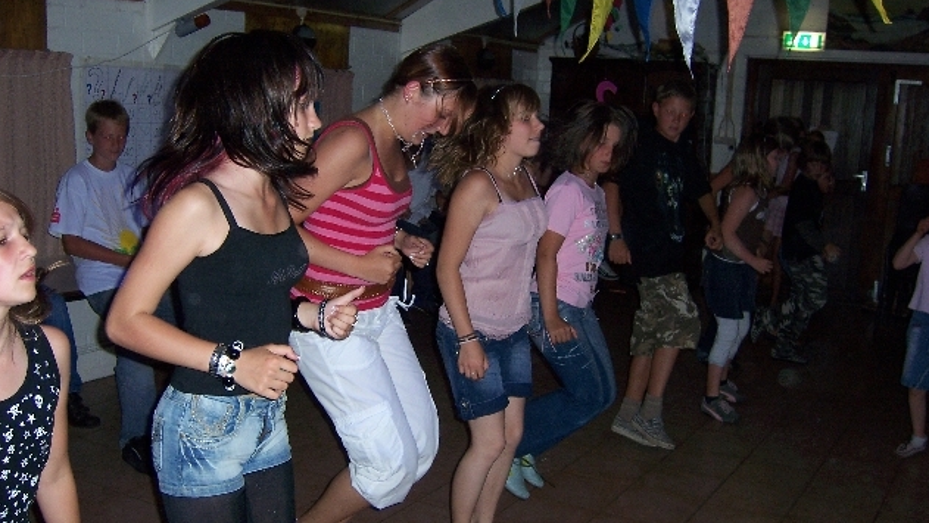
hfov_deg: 50.5
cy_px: 284
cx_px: 468
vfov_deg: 29.7
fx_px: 985
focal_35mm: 40
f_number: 2.8
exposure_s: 1/60
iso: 125
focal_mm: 6.2
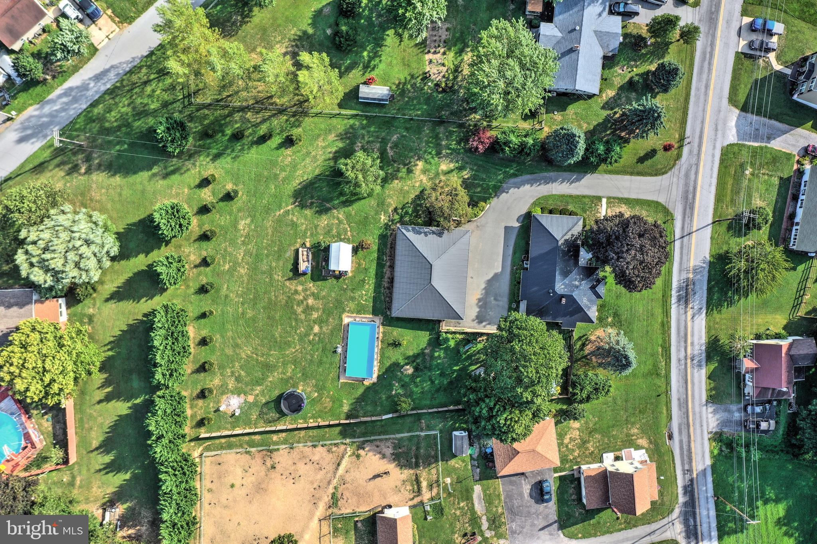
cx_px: 408
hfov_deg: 65.5
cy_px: 272
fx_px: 635
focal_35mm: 28
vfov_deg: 46.4
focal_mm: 10.3
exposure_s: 1/240
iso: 100
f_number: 5
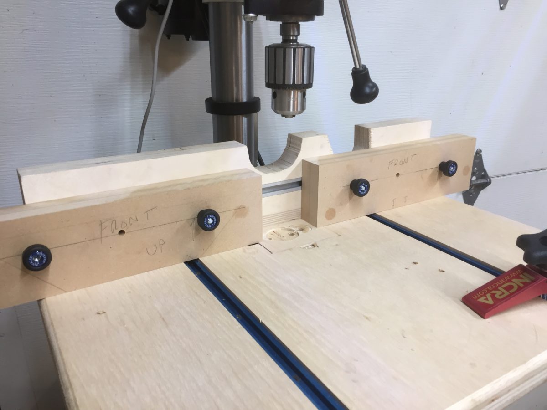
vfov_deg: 48.2
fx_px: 458
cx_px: 274
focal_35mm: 29
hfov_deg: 61.7
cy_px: 205
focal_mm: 4.15
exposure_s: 1/30
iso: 32
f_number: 2.2
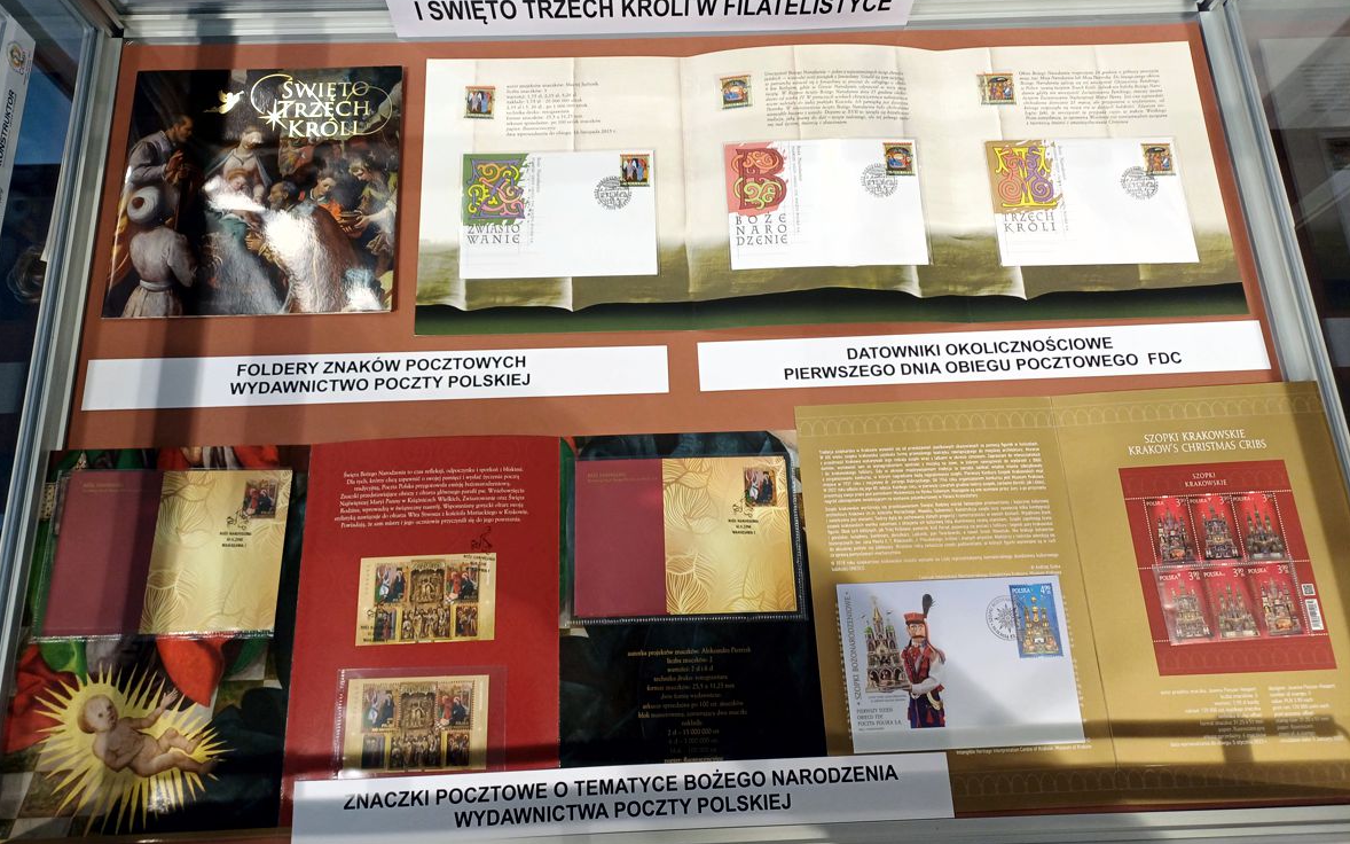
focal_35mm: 27
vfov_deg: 45.8
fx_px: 993
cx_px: 665
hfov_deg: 68.4
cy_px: 353
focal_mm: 4.65
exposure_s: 1/50
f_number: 1.8
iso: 50
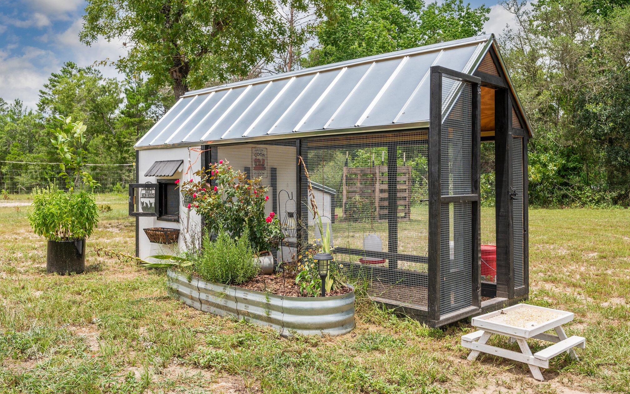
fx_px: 532
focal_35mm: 31
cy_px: 182
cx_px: 315
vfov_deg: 40.6
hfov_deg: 61.2
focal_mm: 30
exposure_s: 1/320
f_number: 9
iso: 100
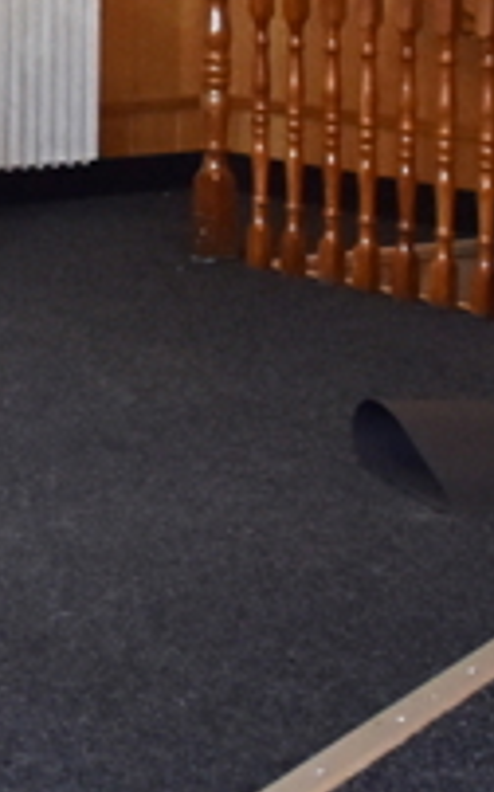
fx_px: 1963
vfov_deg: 21.3
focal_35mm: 91
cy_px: -141
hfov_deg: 11.7
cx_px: -690
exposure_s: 1/125
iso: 800
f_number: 4.5
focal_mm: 10
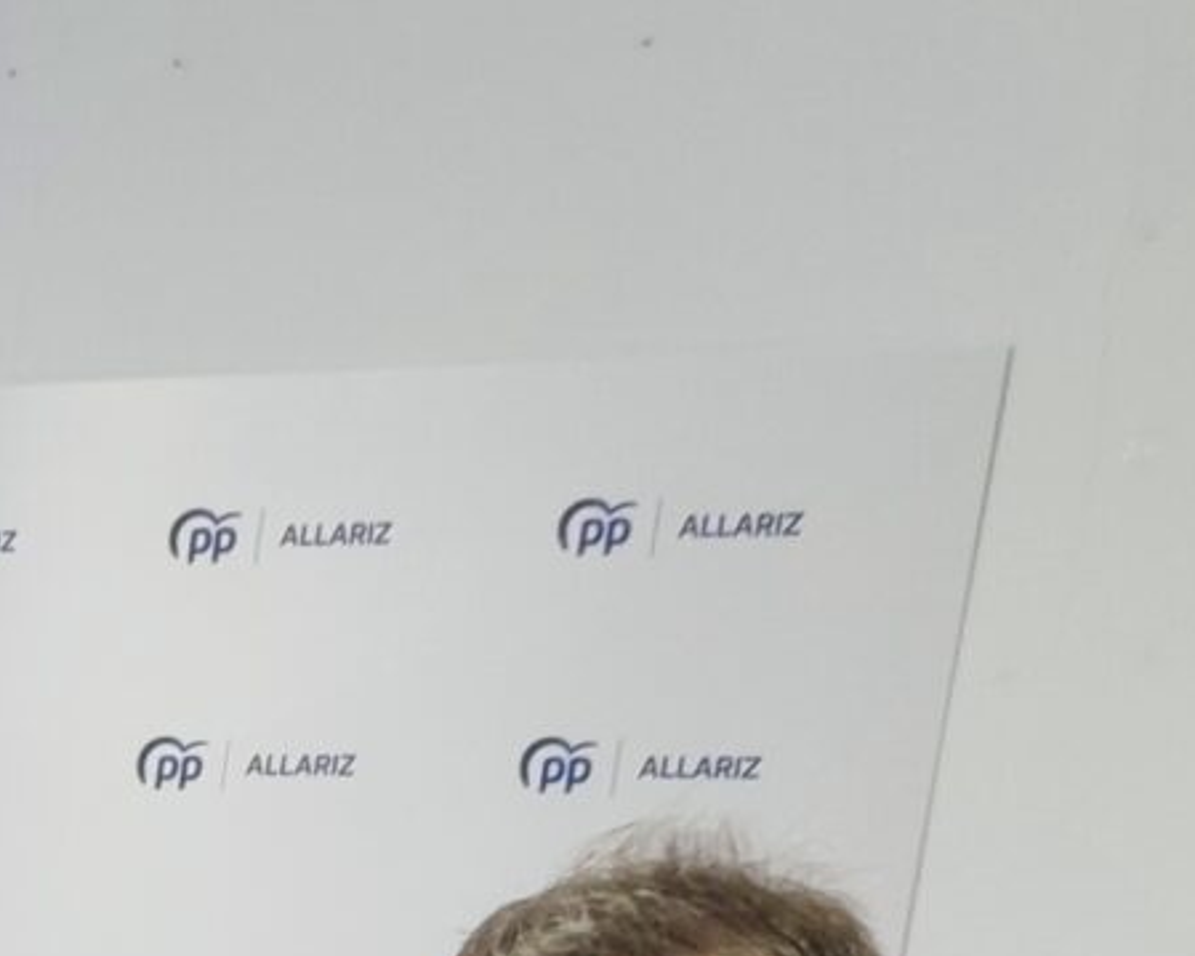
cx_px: -1283
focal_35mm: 128
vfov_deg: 10.3
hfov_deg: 12.9
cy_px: 2359
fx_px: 4526
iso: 400
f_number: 1.65
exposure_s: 1/33.3
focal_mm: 6.19
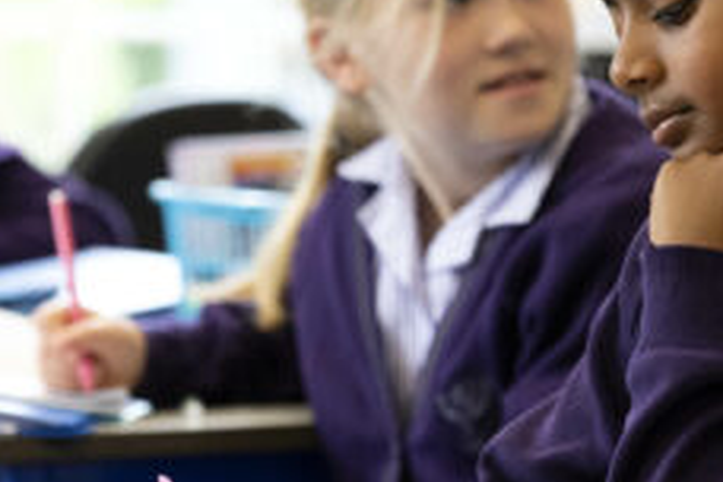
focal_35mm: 281
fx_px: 5643
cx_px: 398
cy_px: 152
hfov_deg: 7.3
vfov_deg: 4.9
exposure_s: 1/250
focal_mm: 112
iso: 1600
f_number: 3.5
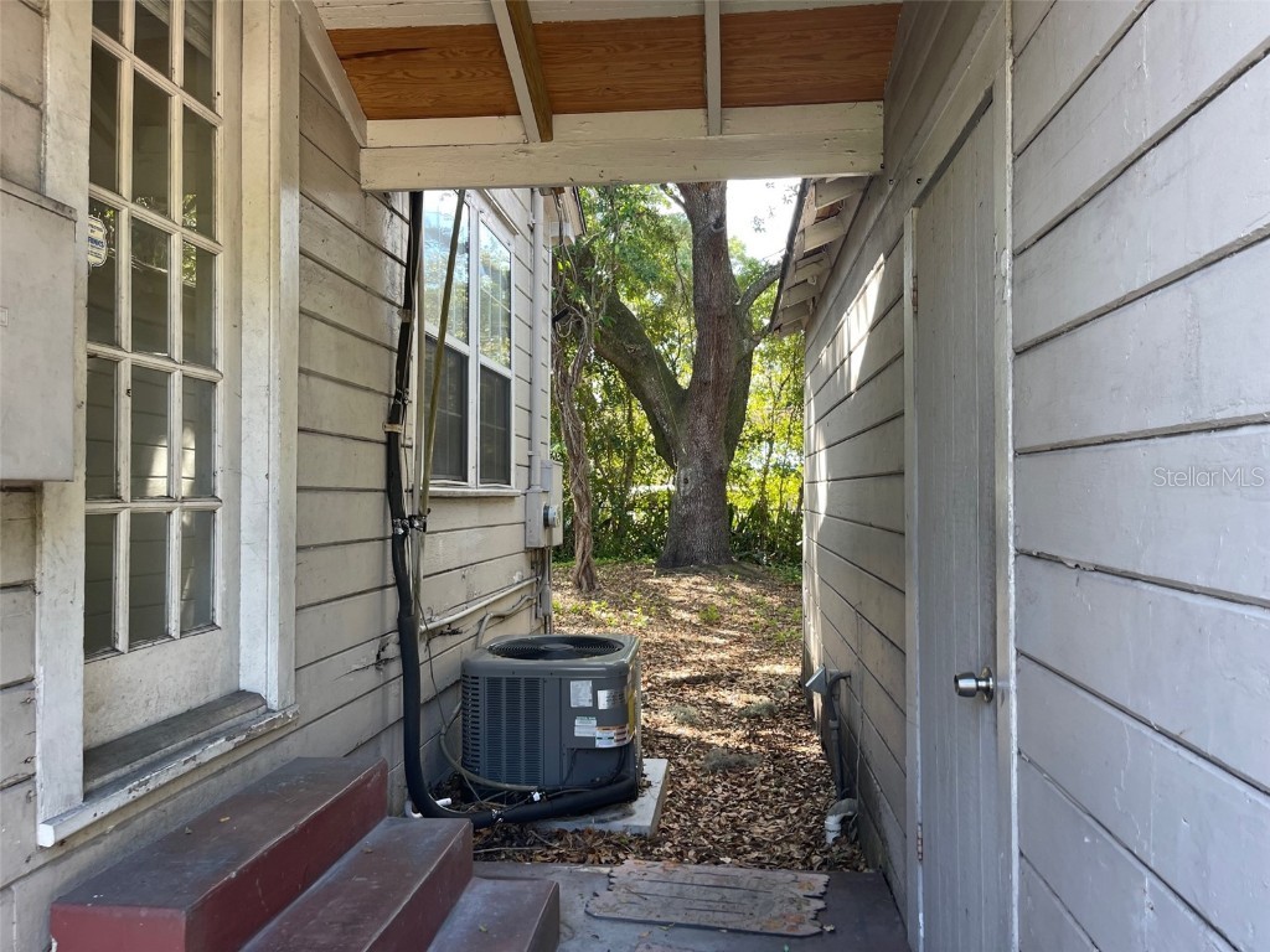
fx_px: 954
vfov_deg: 53.1
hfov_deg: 67.3
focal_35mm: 26
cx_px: 635
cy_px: 476
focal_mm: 5.1
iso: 40
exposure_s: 1/121
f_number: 1.6
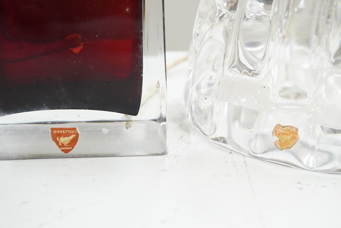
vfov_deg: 29.2
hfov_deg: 42.7
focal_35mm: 46
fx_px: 436
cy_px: 112
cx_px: 168
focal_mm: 30
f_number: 9
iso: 2500
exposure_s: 1/160
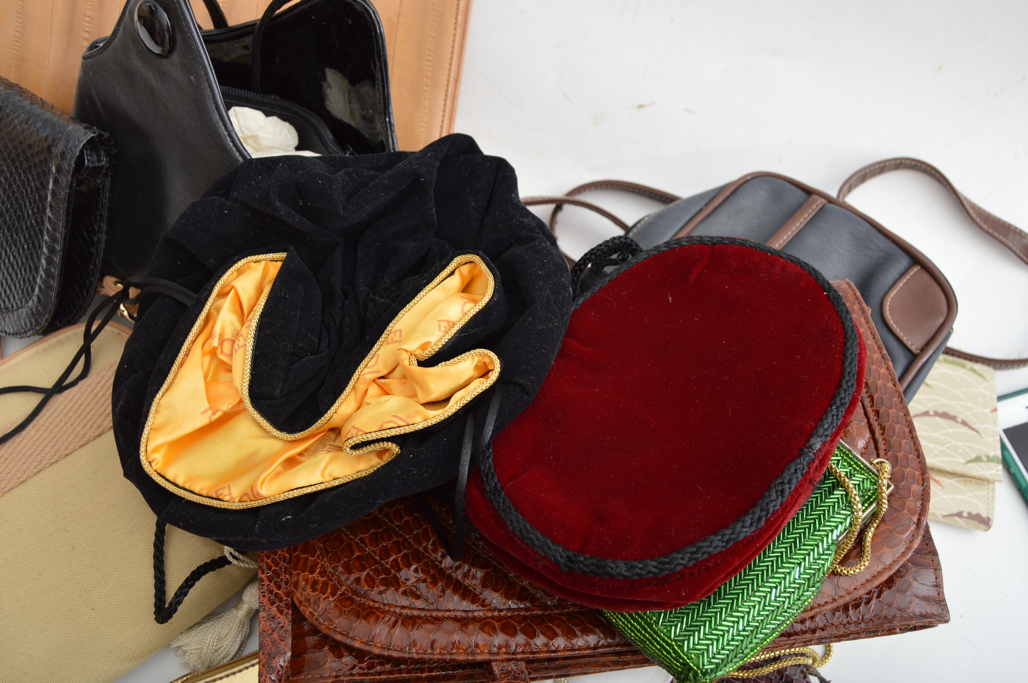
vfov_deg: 39.9
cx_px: 514
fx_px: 941
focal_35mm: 33
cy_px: 342
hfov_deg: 57.3
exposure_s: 1/200
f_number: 5
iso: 200
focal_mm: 22
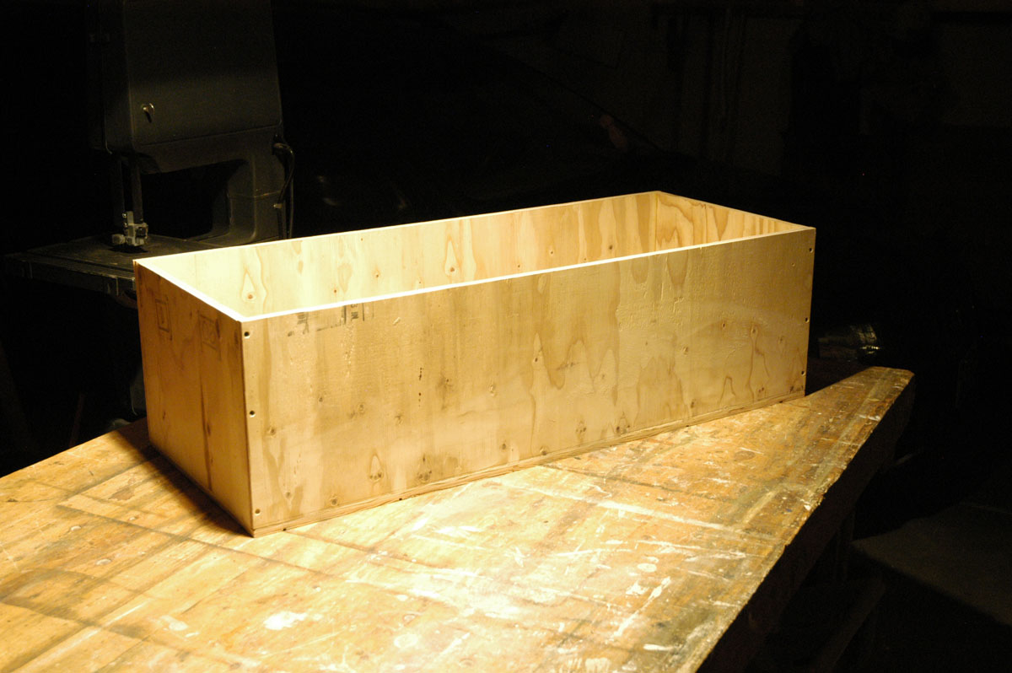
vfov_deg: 28.9
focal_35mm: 46
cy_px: 336
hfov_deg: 42.4
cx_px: 506
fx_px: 1306
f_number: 4
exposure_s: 1/80
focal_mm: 31
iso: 1600
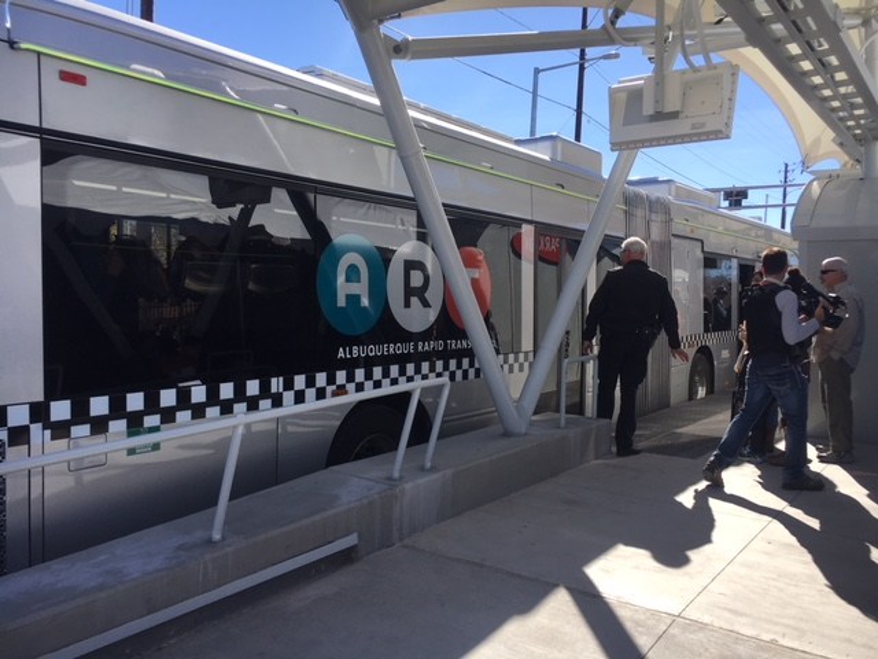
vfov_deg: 48.2
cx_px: 439
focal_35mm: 29
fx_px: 736
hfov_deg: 61.7
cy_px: 330
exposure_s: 1/1099
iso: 25
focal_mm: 4.15
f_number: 2.2
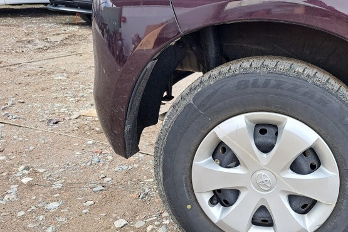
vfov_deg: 36.7
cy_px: 142
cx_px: 246
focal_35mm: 36
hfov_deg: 51.6
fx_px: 348
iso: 50
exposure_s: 1/176
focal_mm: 5.23
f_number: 1.8
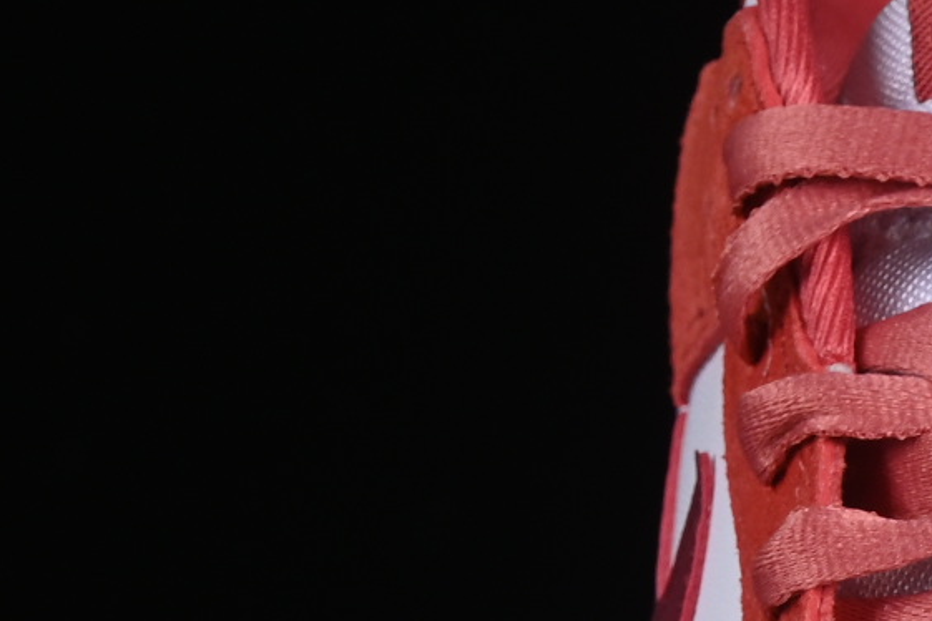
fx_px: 9630
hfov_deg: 5.5
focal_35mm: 372
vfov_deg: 3.7
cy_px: 1059
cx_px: 1646
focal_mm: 50
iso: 160
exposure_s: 1/80
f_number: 8
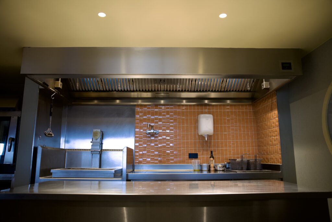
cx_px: 166
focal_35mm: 26
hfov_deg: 69.4
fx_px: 240
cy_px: 111
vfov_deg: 49.6
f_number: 3.2
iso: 3200
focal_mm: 26
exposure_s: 1/50
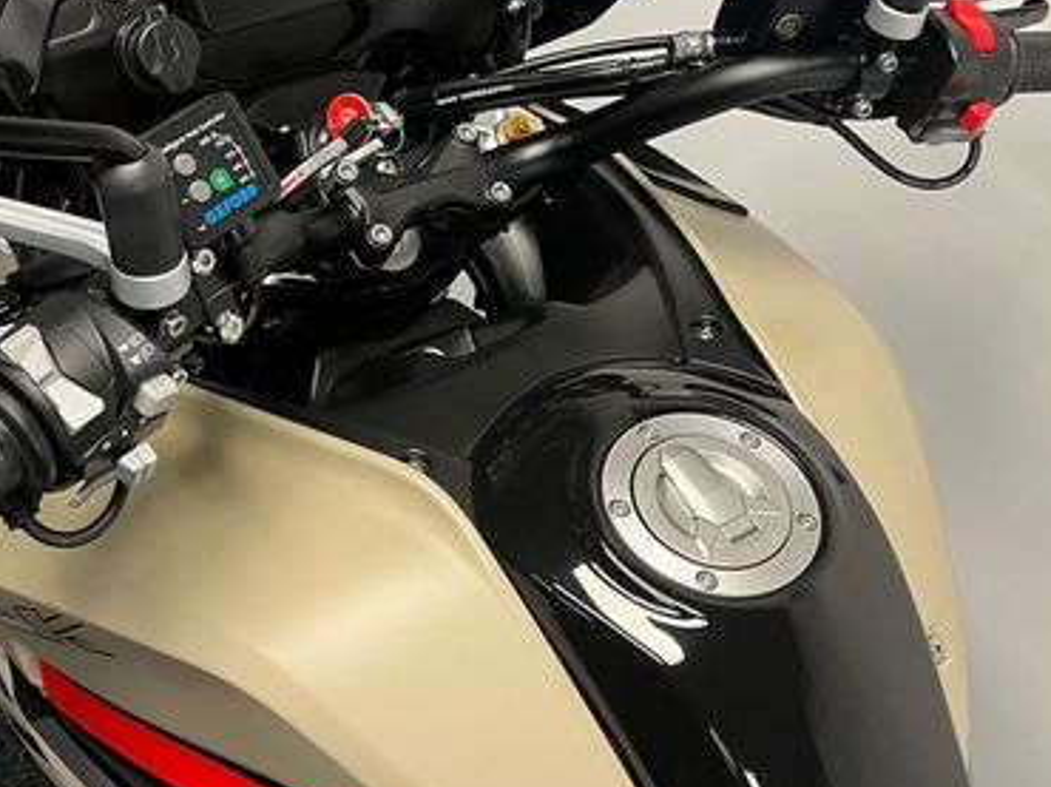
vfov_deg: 31.9
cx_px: 452
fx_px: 1365
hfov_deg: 42.0
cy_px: 278
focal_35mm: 45
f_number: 1.6
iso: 100
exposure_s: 1/50
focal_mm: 5.1
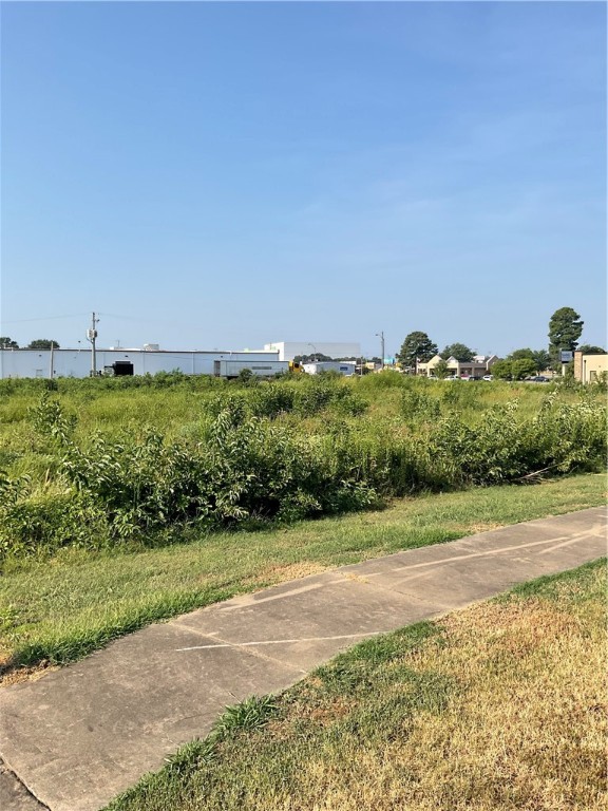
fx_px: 679
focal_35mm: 29
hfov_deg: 48.2
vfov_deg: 61.7
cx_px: 304
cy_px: 406
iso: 16
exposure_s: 1/1984
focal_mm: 3
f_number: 1.8
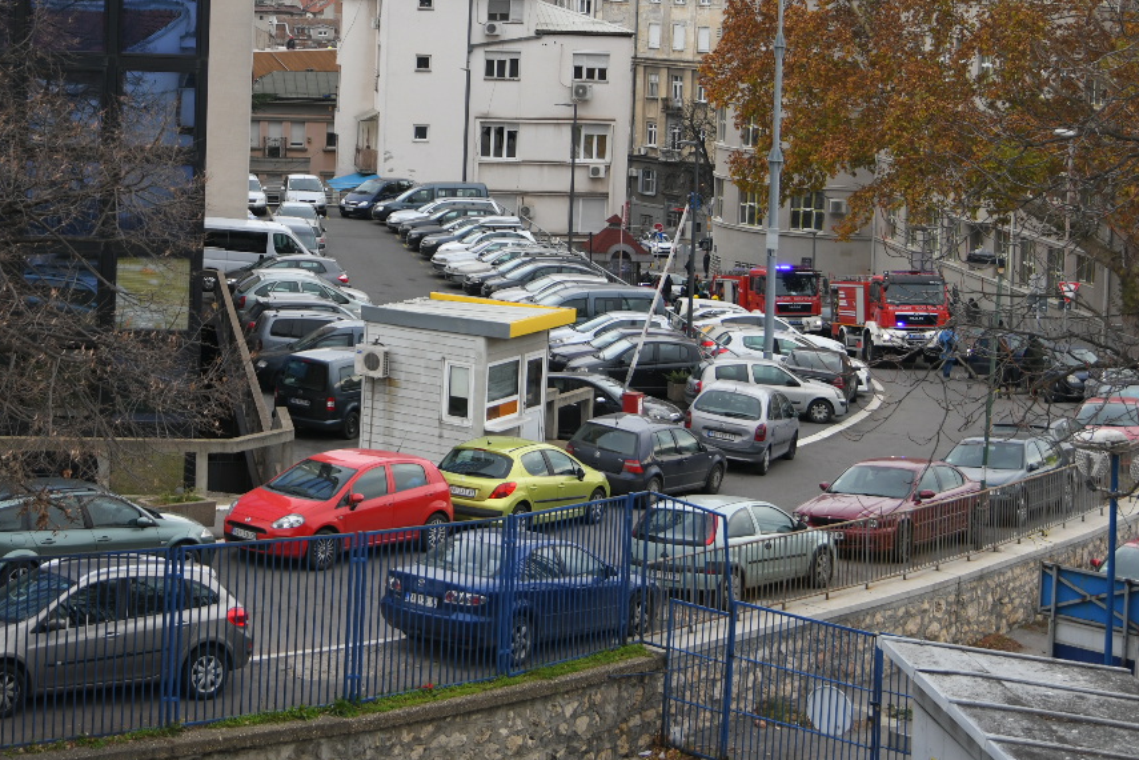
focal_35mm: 72
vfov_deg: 18.6
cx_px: 273
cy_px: 88
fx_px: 2278
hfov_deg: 27.7
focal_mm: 38
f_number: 4
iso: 400
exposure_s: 1/640
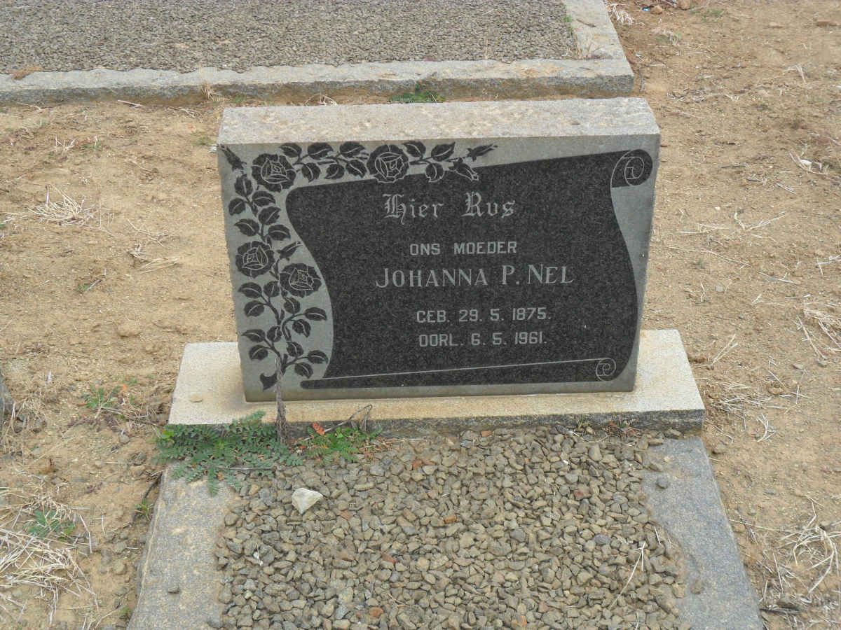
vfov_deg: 28.0
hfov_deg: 36.8
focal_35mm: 52
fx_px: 1263
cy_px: 315
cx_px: 420
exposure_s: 1/125
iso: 100
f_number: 5
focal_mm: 9.3
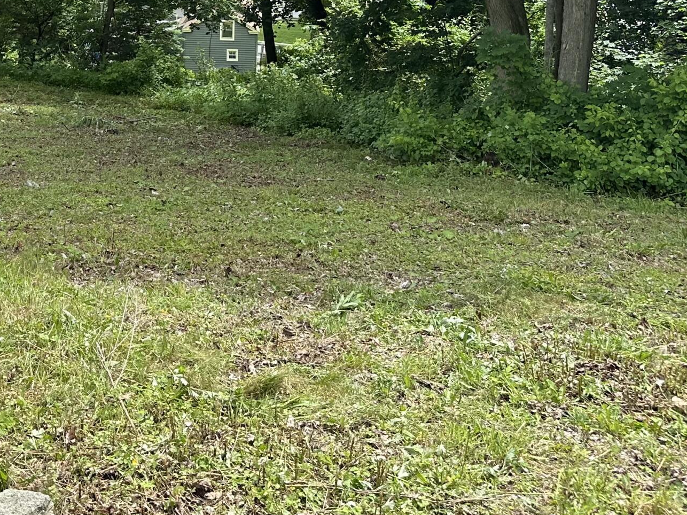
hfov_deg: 33.0
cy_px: -65
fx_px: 1111
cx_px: 102
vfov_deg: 24.2
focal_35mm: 56
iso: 80
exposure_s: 1/1664
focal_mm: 6.86
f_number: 1.78
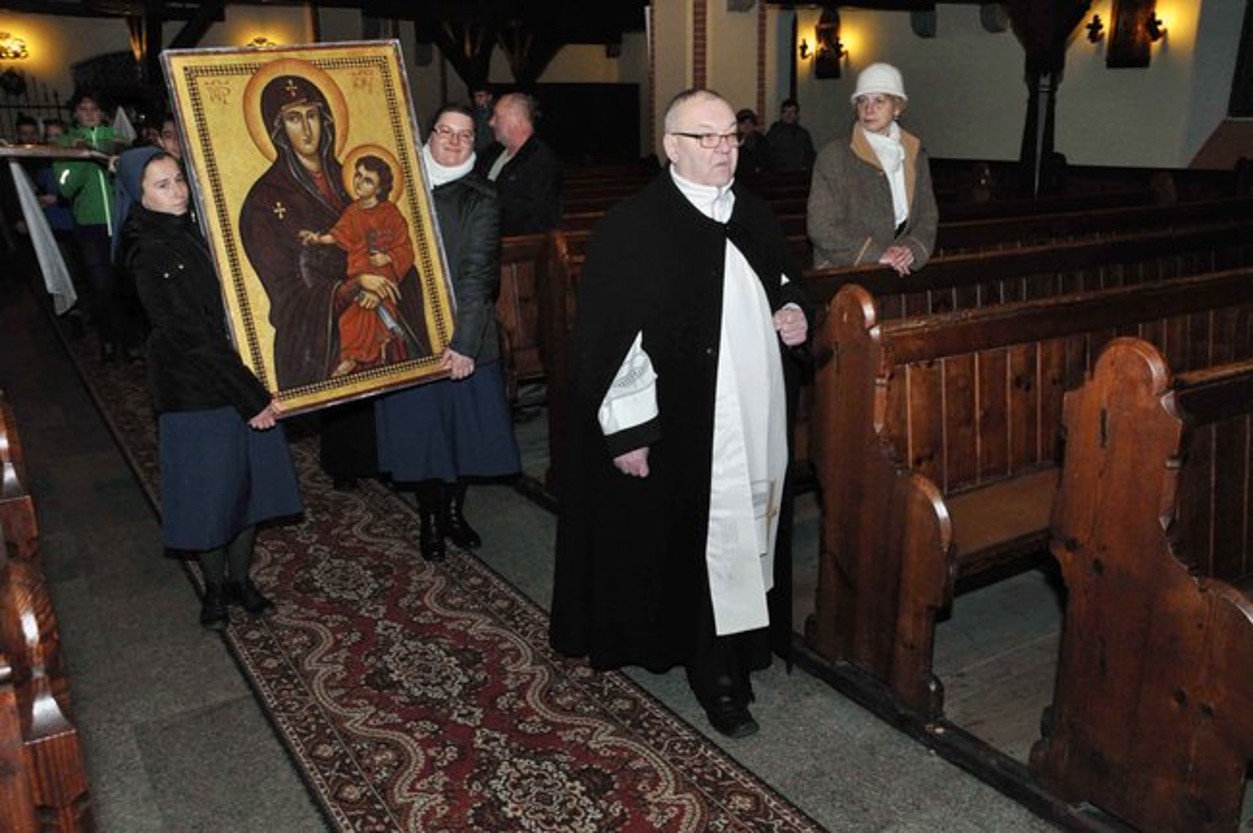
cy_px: 416
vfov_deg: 39.9
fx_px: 1147
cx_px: 626
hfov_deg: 57.3
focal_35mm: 33
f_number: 11
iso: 1600
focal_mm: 22
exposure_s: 1/60
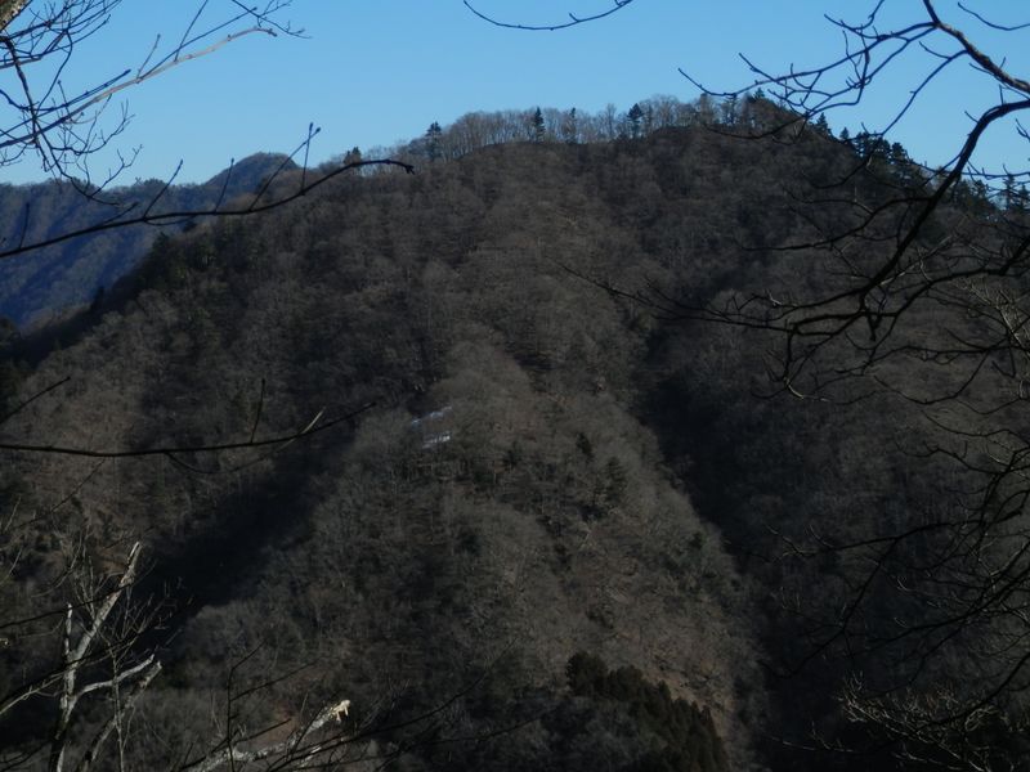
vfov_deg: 22.3
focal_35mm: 66
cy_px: 386
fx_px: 1964
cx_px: 515
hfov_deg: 29.4
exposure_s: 1/125
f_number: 12.4
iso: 100
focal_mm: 11.9
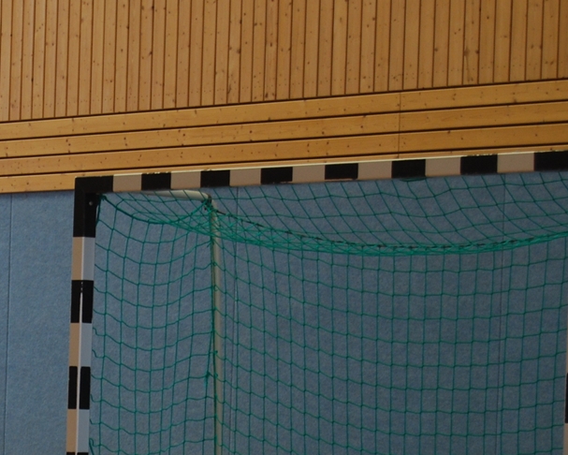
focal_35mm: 204
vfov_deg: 7.5
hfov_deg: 9.4
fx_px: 3434
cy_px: 449
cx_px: -49
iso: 280
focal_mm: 55
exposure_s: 1/30
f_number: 5.6
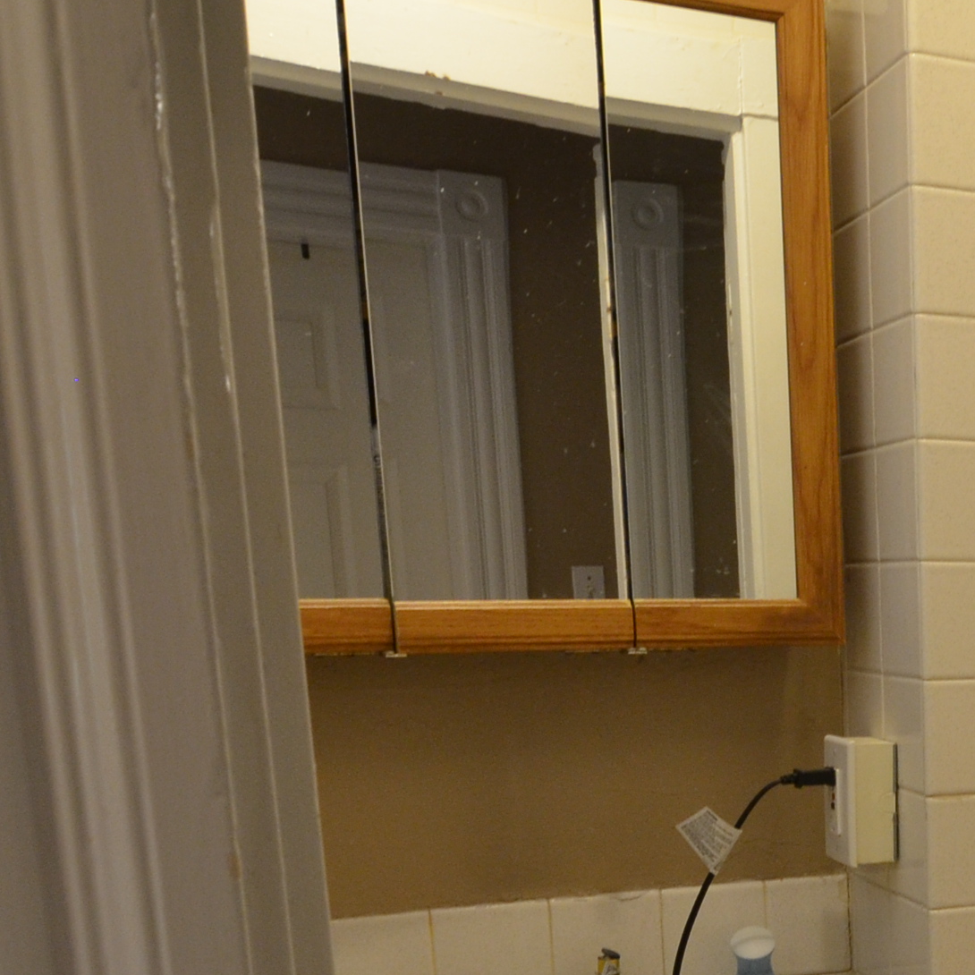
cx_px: 1116
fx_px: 1512
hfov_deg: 31.1
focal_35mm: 47
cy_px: 886
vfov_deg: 33.7
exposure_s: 1/8
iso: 800
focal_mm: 11
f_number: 9
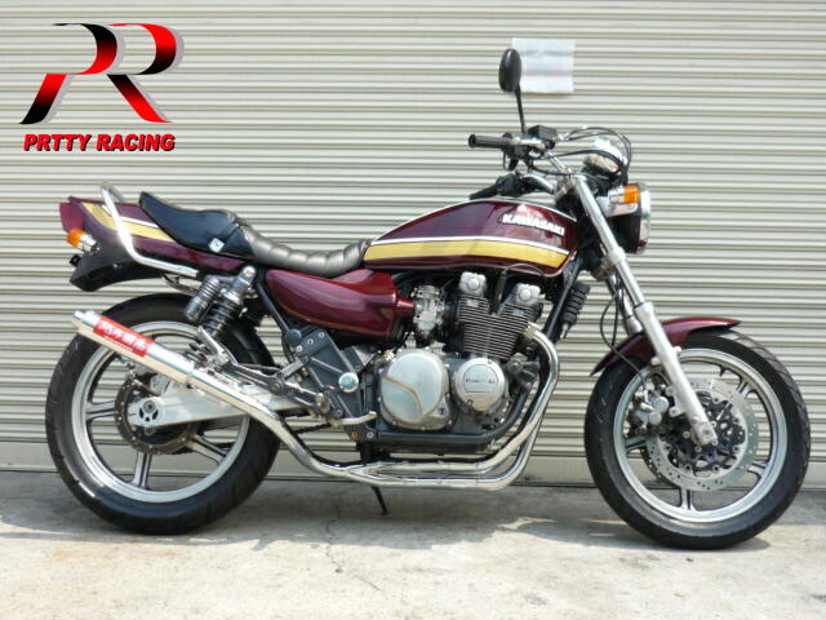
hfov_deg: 42.9
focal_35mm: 44
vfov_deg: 32.9
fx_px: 1050
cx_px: 413
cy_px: 310
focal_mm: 5.5
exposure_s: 1/400
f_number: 2.8
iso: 100
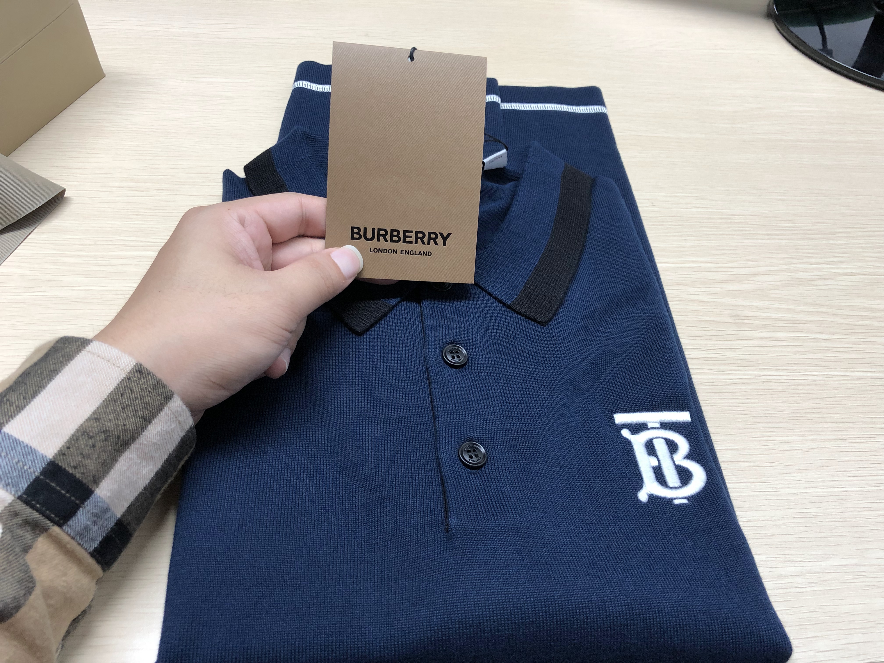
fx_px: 715
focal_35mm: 28
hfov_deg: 63.4
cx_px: 442
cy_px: 332
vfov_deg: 49.7
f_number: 1.8
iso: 40
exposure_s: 1/25
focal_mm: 4
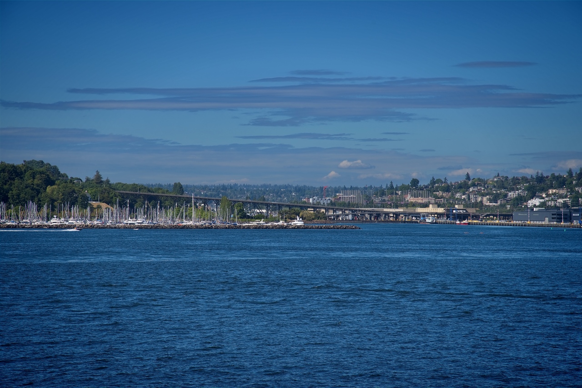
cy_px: 194
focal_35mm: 120
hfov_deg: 17.1
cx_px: 291
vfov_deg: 11.4
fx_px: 1940
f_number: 9
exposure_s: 1/320
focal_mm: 120
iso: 100
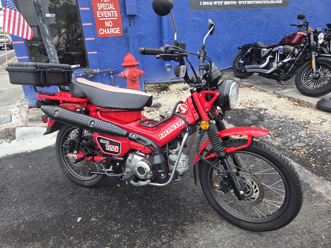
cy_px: 124
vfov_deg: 58.9
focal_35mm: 23
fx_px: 220
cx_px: 166
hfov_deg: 73.9
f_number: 1.8
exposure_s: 1/219
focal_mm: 5.4
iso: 25
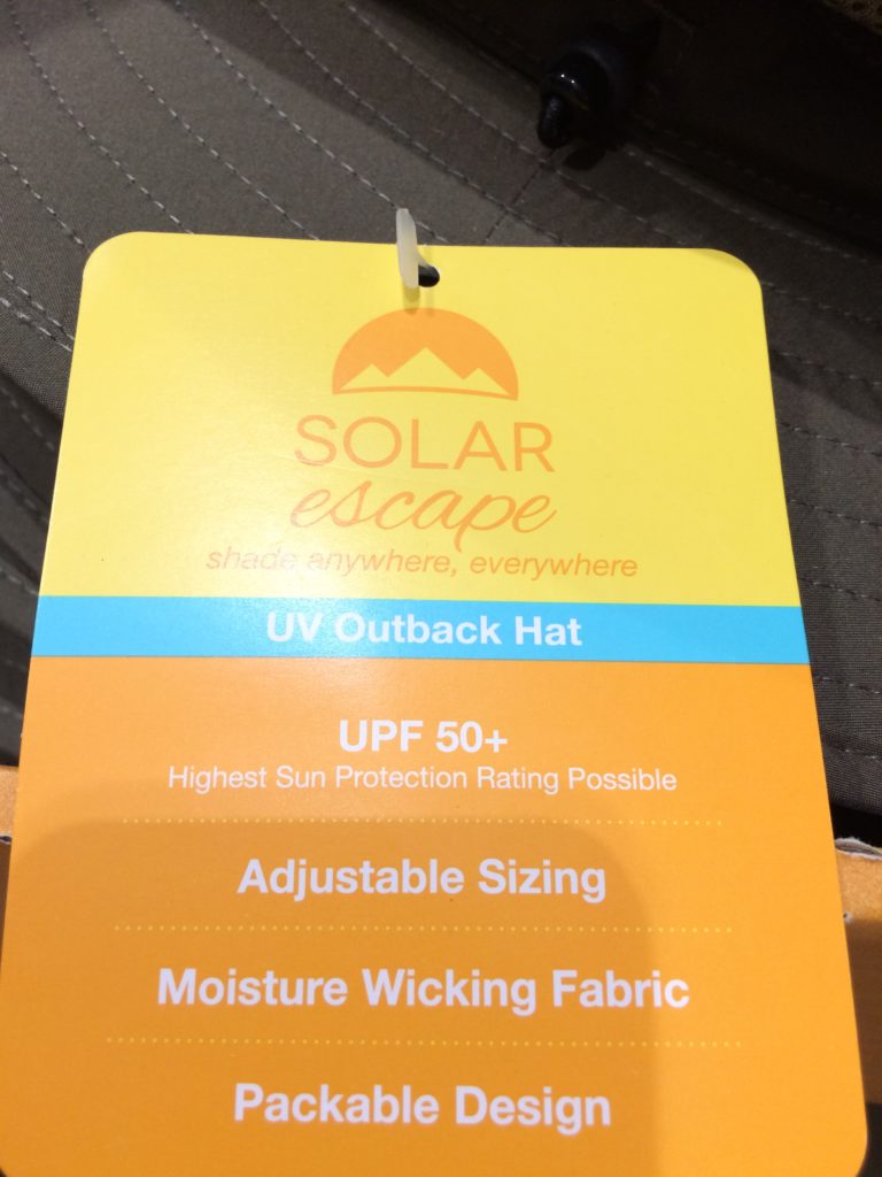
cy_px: 588
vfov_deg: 61.7
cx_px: 441
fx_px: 985
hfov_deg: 48.2
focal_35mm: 29
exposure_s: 1/30
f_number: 2.2
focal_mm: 4.15
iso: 40
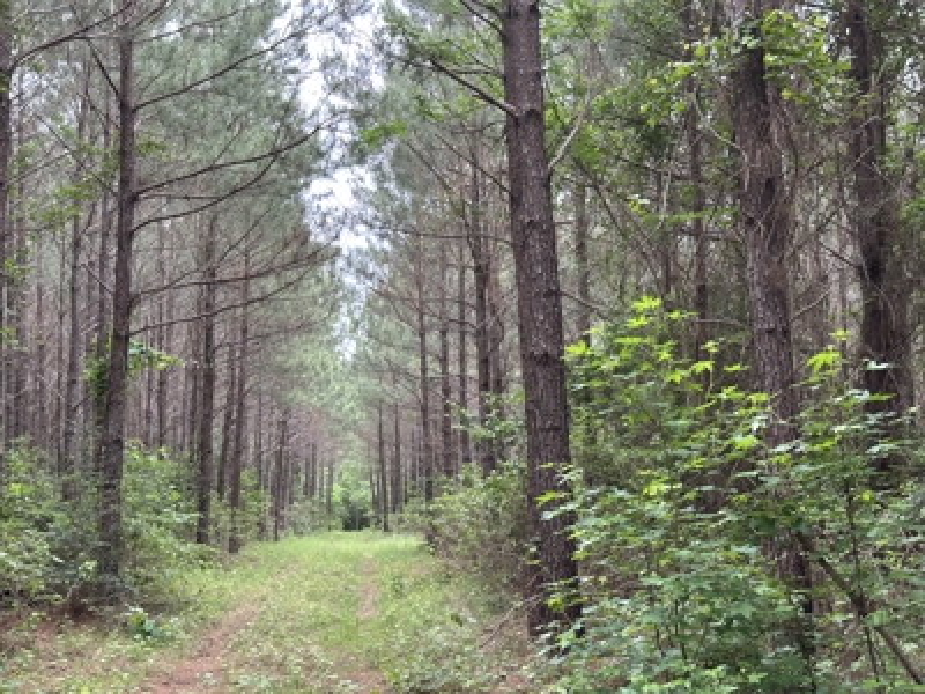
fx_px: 1283
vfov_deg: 30.3
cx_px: 462
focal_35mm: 48
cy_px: 347
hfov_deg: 39.7
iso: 64
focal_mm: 6.86
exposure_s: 1/185
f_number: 1.78
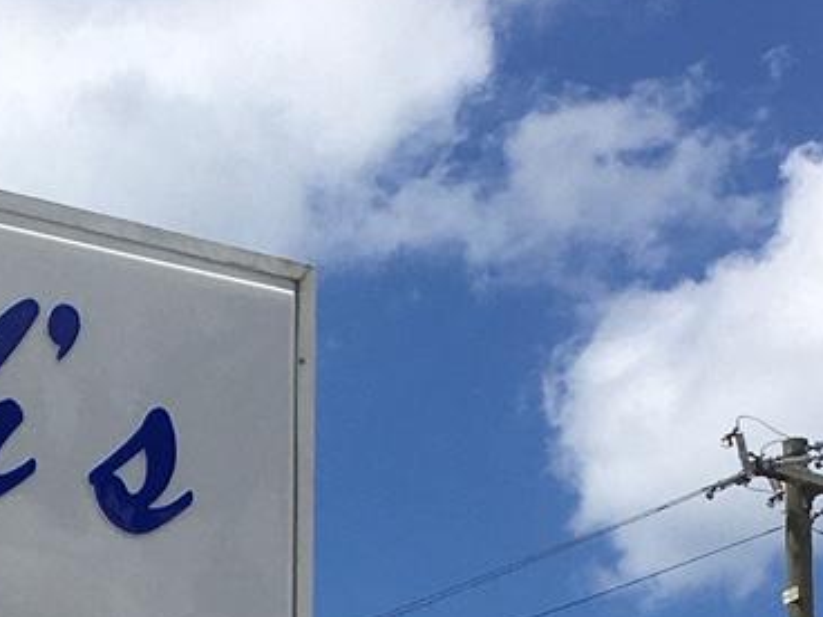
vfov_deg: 9.2
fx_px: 3780
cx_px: -391
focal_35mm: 159
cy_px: 765
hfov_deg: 11.9
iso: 25
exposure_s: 1/3497
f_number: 2.2
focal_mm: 4.15
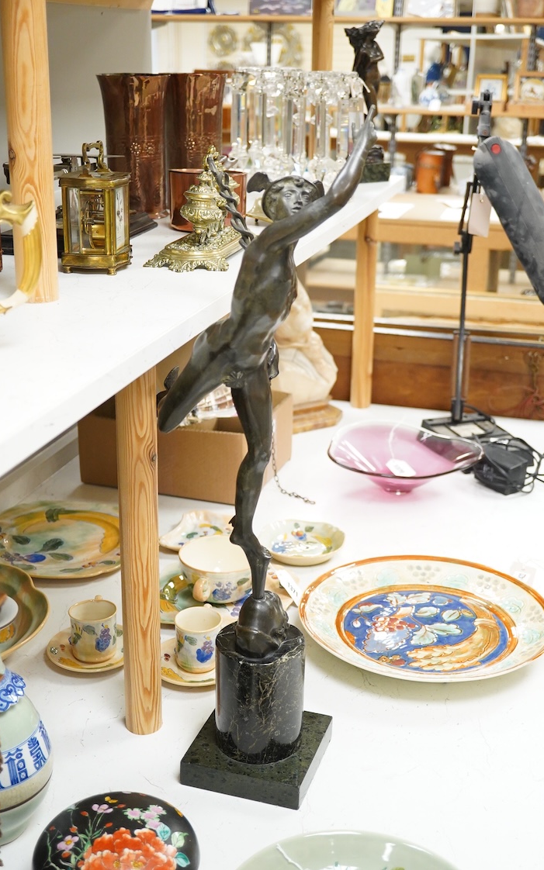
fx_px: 1091
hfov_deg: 28.0
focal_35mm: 46
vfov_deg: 43.5
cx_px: 272
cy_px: 435
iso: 2500
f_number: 4
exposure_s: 1/160
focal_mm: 30
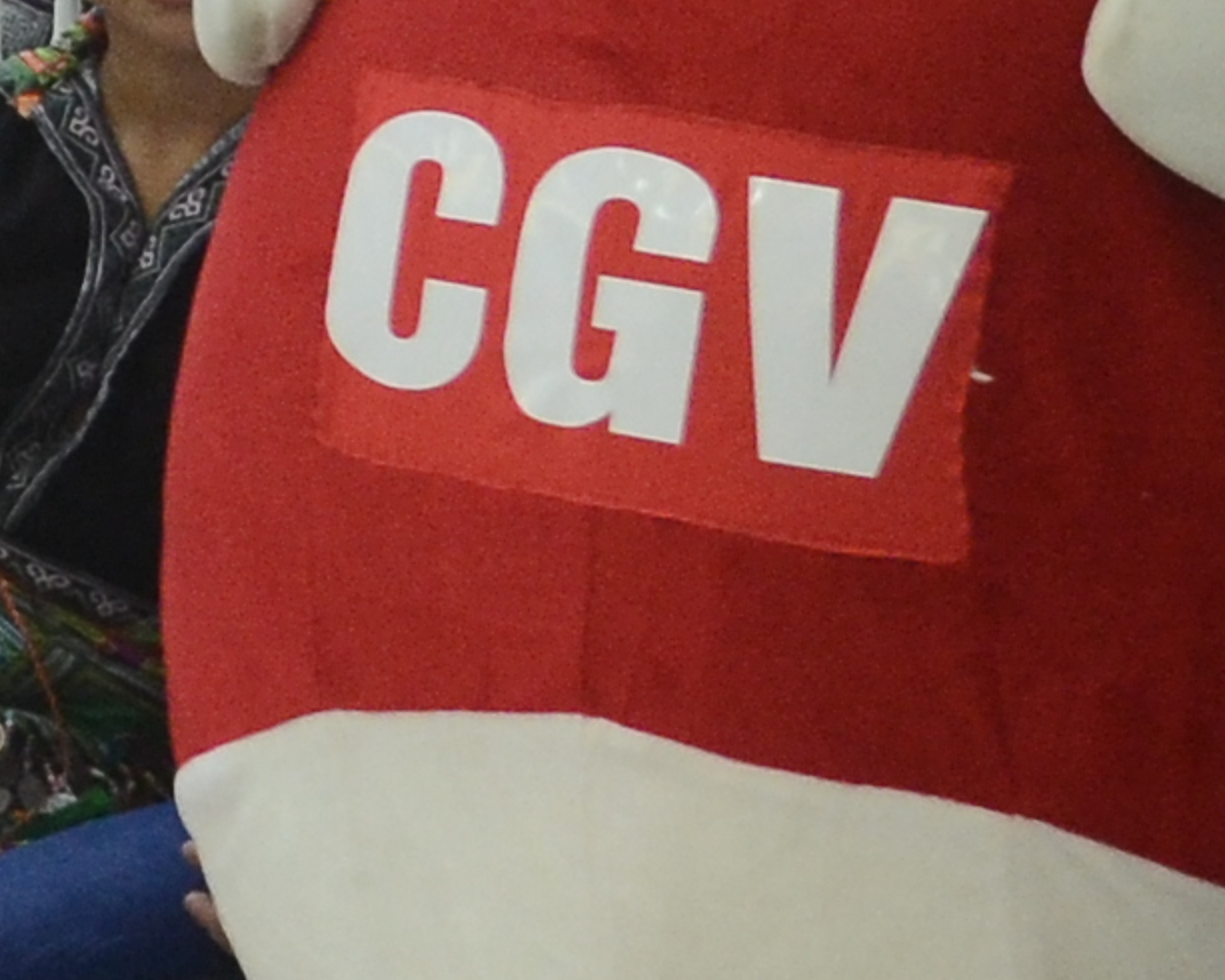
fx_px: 9206
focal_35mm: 254
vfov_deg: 6.1
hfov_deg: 7.4
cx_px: -859
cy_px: 380
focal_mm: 24
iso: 800
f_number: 4
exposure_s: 1/40
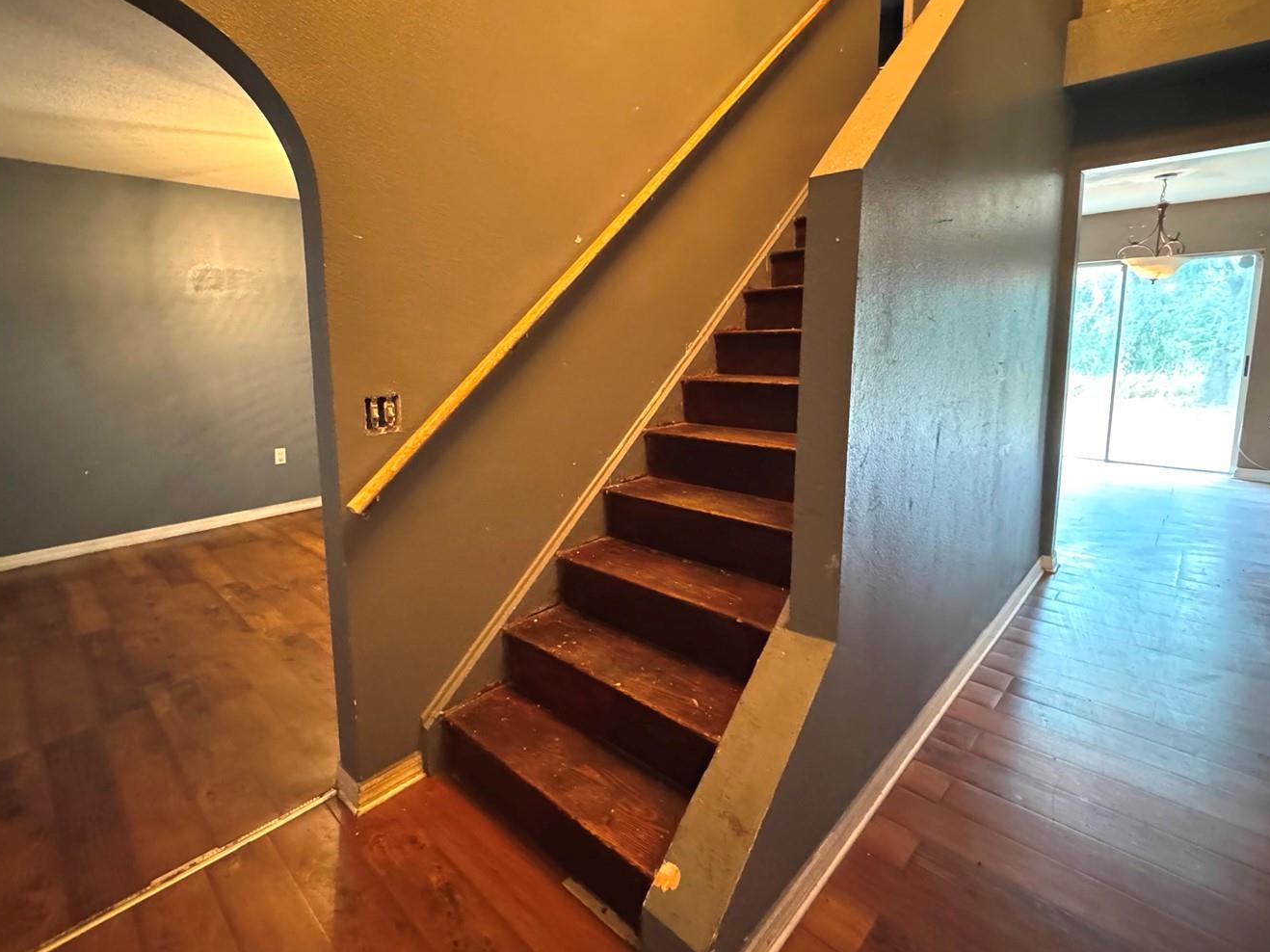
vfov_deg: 74.4
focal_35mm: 17
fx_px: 624
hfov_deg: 90.9
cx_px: 589
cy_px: 421
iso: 1250
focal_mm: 2.22
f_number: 2.2
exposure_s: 1/40
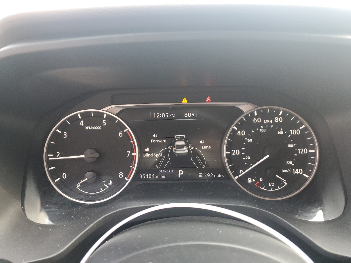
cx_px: 176
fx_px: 264
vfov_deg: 53.1
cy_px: 132
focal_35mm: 26
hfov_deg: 67.3
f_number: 1.5
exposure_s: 1/120
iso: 91
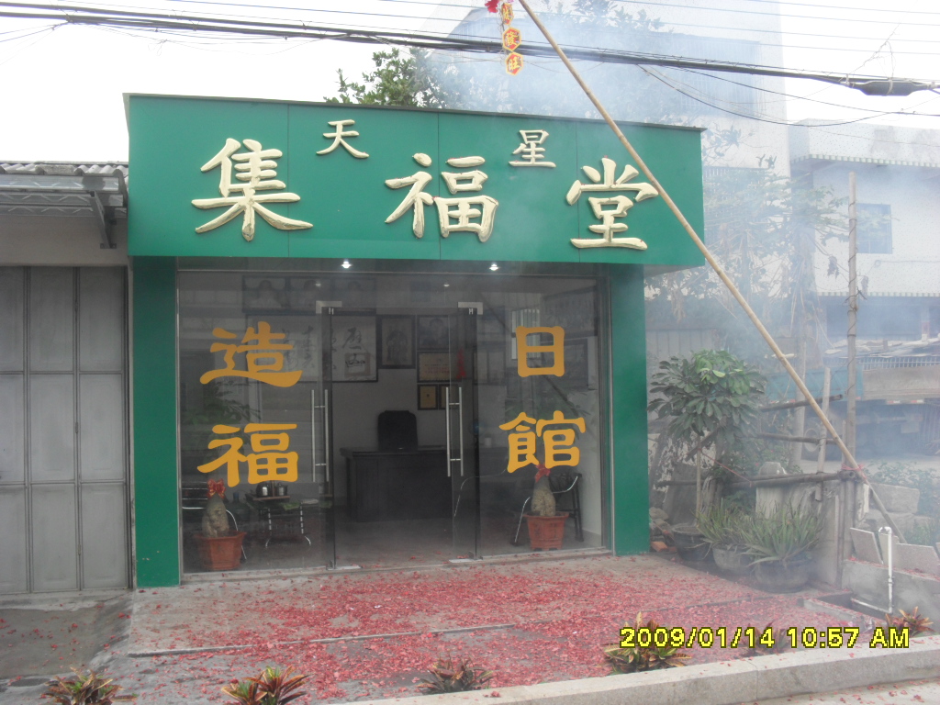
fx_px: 950
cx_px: 470
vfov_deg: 40.7
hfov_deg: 52.6
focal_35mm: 35
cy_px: 352
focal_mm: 6.3
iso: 100
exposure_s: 1/350
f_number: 3.2
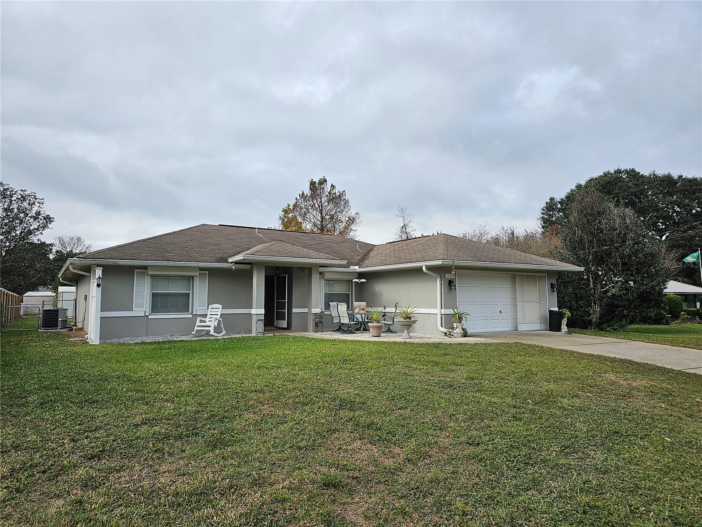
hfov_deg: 73.9
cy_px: 264
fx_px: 466
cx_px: 351
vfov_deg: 58.9
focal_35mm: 23
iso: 32
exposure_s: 1/2000
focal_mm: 6.3
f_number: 1.7
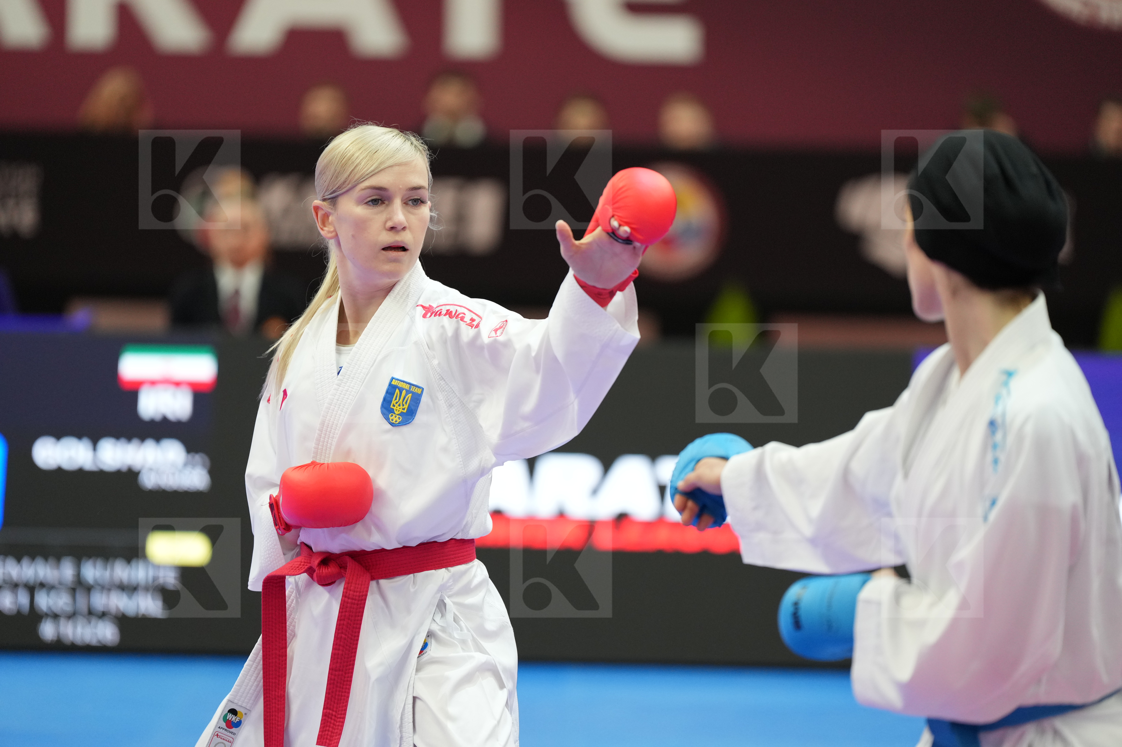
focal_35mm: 200
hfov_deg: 10.3
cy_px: 374
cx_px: 561
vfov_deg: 6.9
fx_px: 6232
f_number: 2.8
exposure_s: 1/1000
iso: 2000
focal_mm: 200
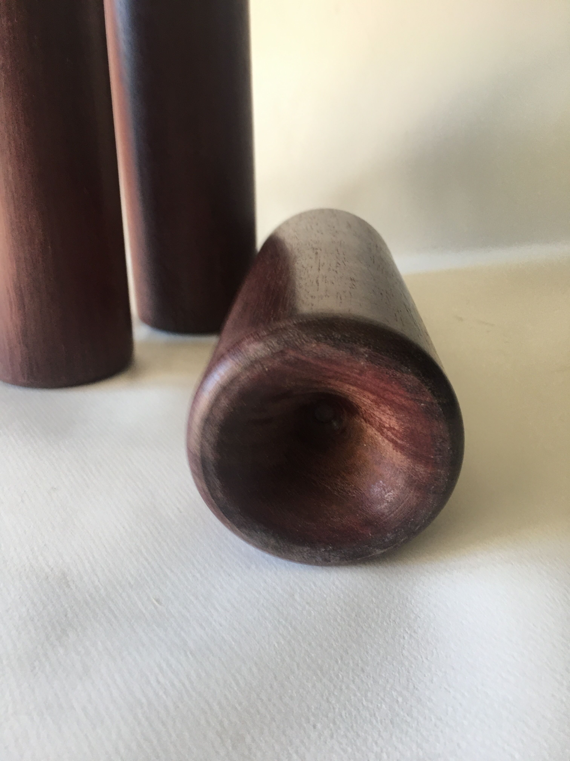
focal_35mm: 29
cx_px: 285
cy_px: 380
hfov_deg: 48.2
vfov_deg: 61.7
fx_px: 637
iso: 50
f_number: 2.2
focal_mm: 4.15
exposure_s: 1/33
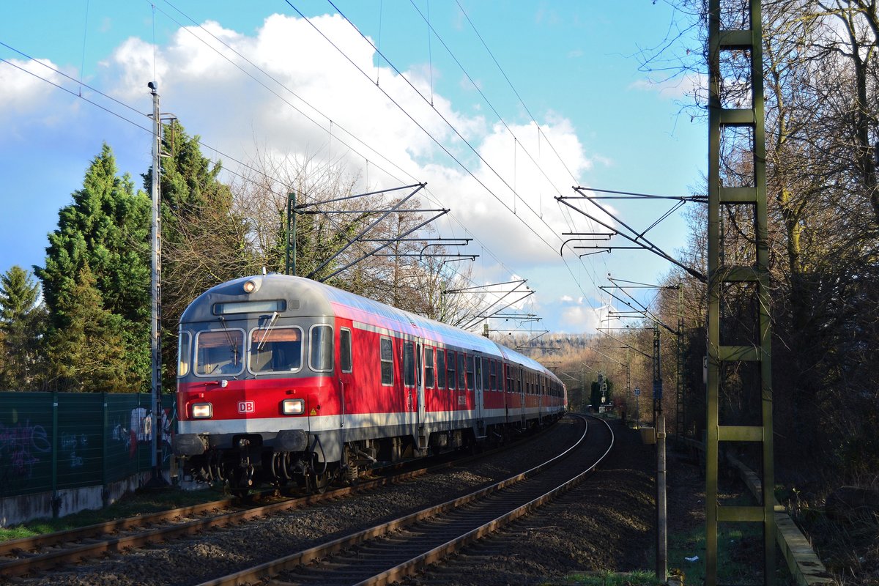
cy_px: 293
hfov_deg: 35.1
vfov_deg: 23.8
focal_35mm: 57
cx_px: 440
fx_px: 1392
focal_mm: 38
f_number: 5
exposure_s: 1/640
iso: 400
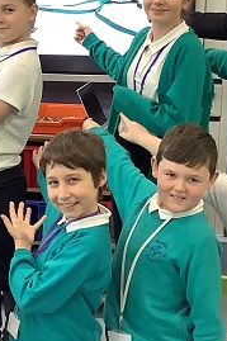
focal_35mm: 102
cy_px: 174
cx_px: -6
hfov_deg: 13.2
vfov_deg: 20.0
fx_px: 966
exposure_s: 1/50
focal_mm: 3.3
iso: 160
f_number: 2.4
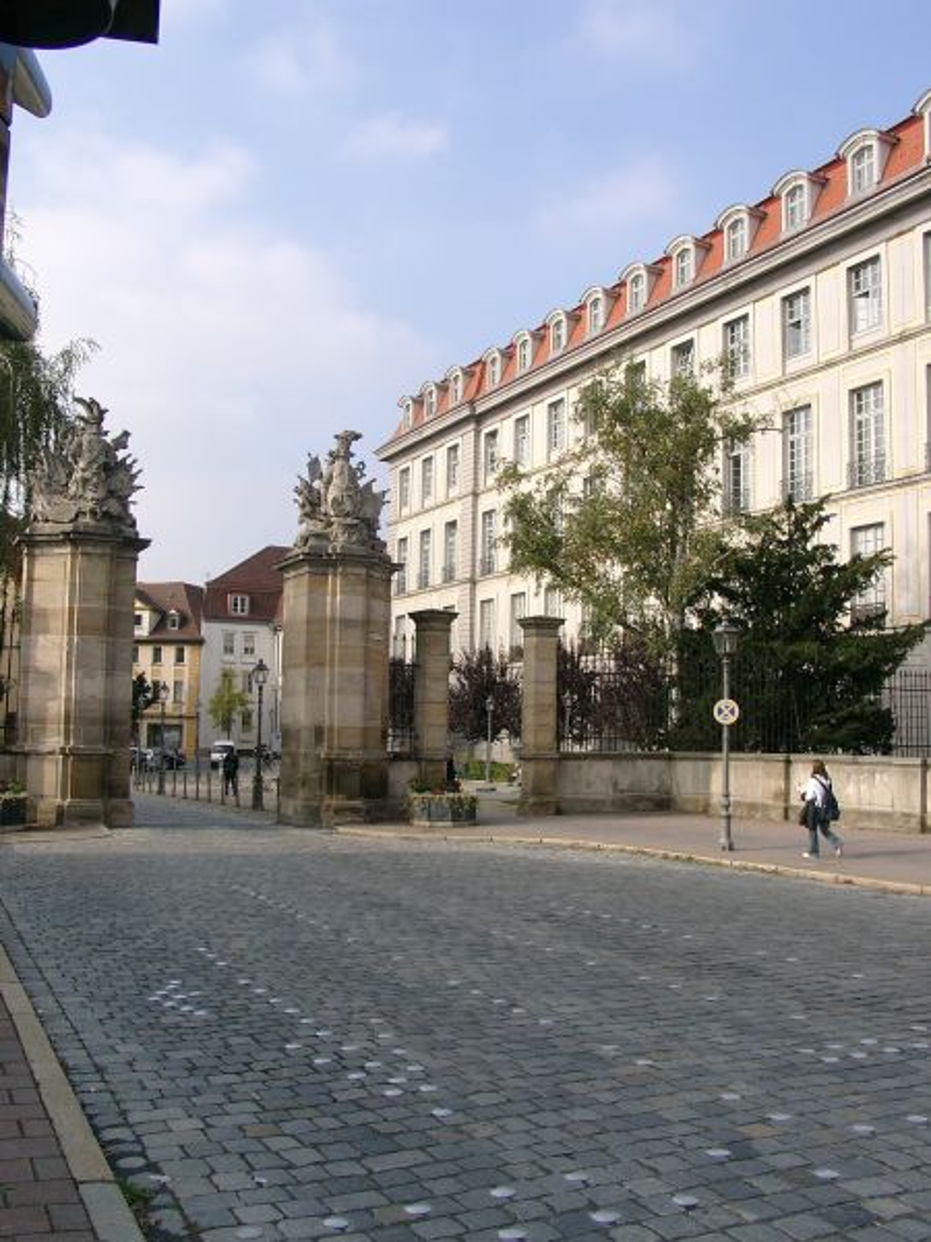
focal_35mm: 34
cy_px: 621
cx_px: 466
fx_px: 1219
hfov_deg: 41.8
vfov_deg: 54.0
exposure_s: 1/505
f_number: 4
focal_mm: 7.13
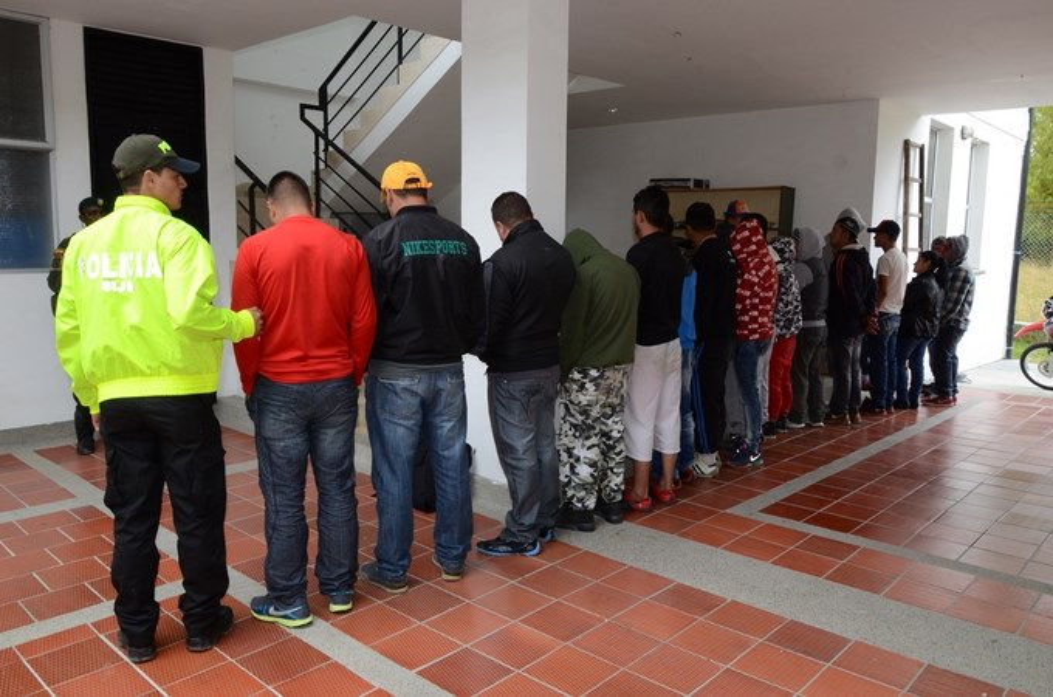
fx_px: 788
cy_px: 348
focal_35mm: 27
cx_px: 526
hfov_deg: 67.5
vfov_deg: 47.7
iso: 640
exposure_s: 1/80
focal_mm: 18
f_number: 13
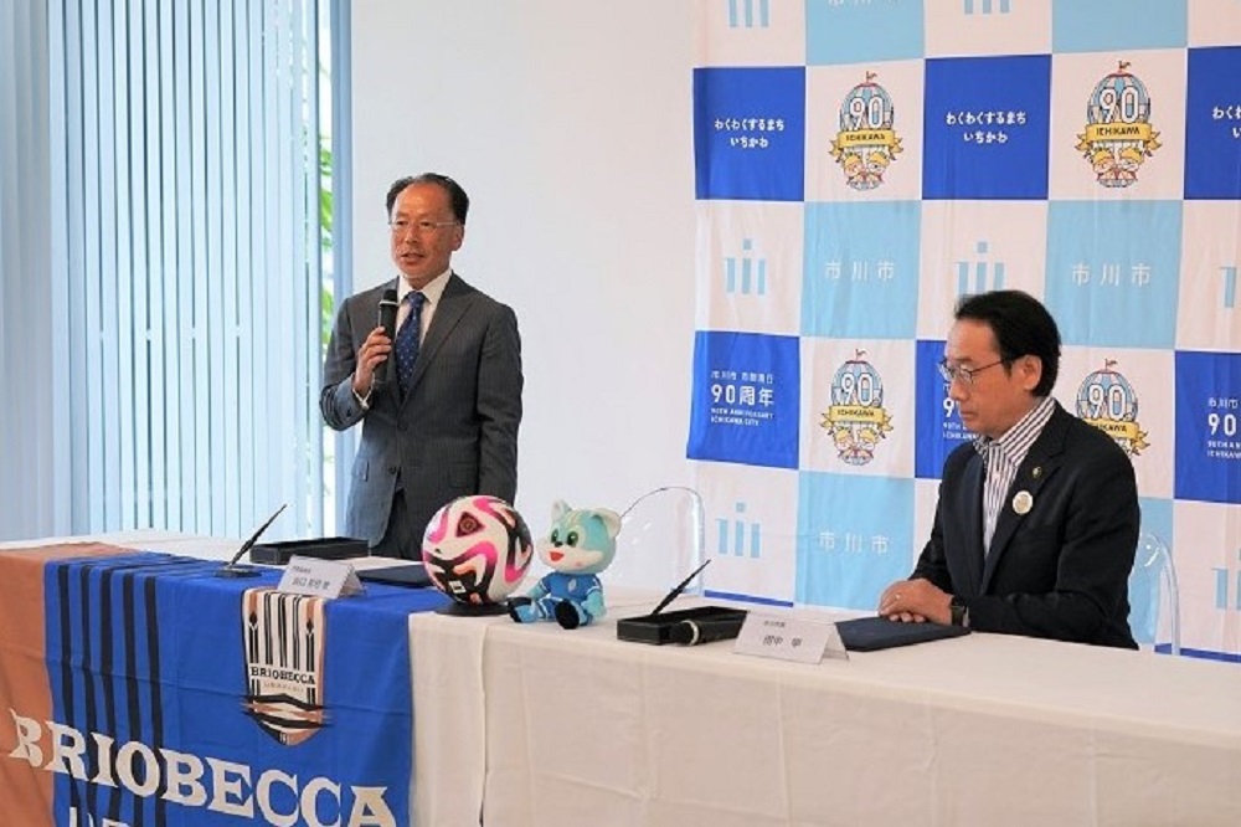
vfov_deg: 23.8
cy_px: 414
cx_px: 620
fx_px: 1964
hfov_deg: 35.1
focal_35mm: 57
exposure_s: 1/160
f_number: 4
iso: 500
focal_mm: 57
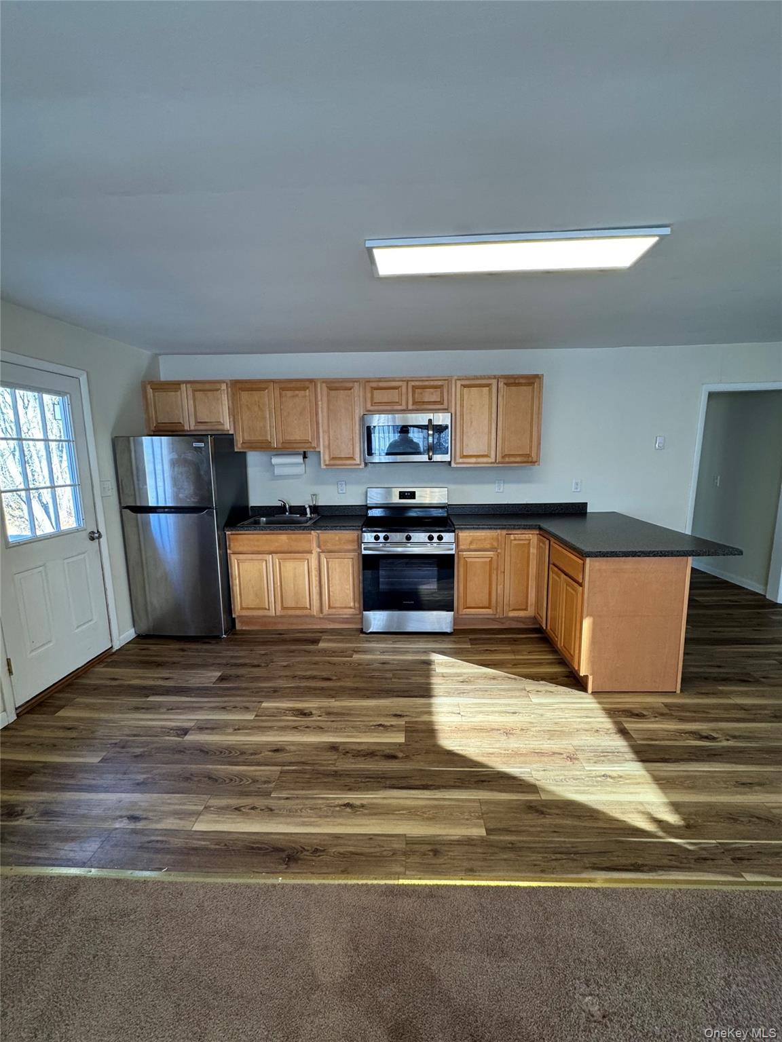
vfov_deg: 102.1
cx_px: 391
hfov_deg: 85.7
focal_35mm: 14
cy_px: 521
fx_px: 422
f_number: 2.2
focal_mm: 2.22
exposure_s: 1/120
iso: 200
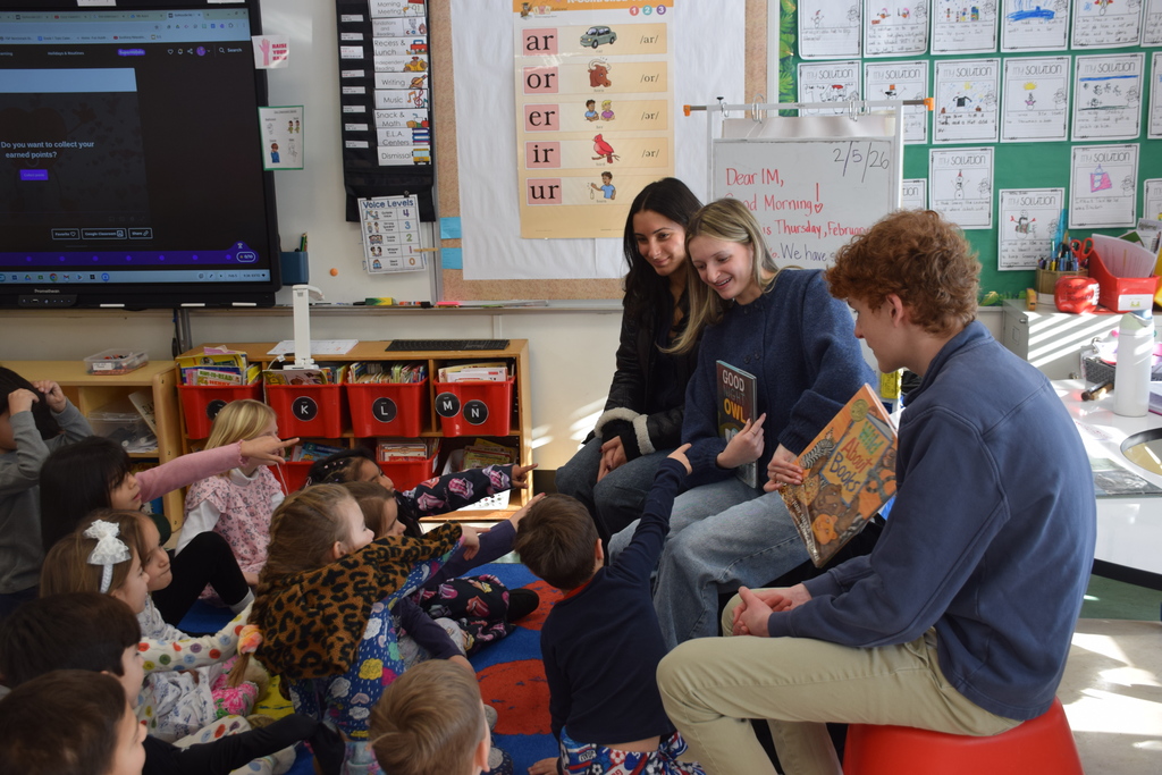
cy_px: 388
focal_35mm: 39
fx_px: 1259
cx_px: 581
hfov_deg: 49.5
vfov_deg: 34.2
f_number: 5
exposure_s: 1/100
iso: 400
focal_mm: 26
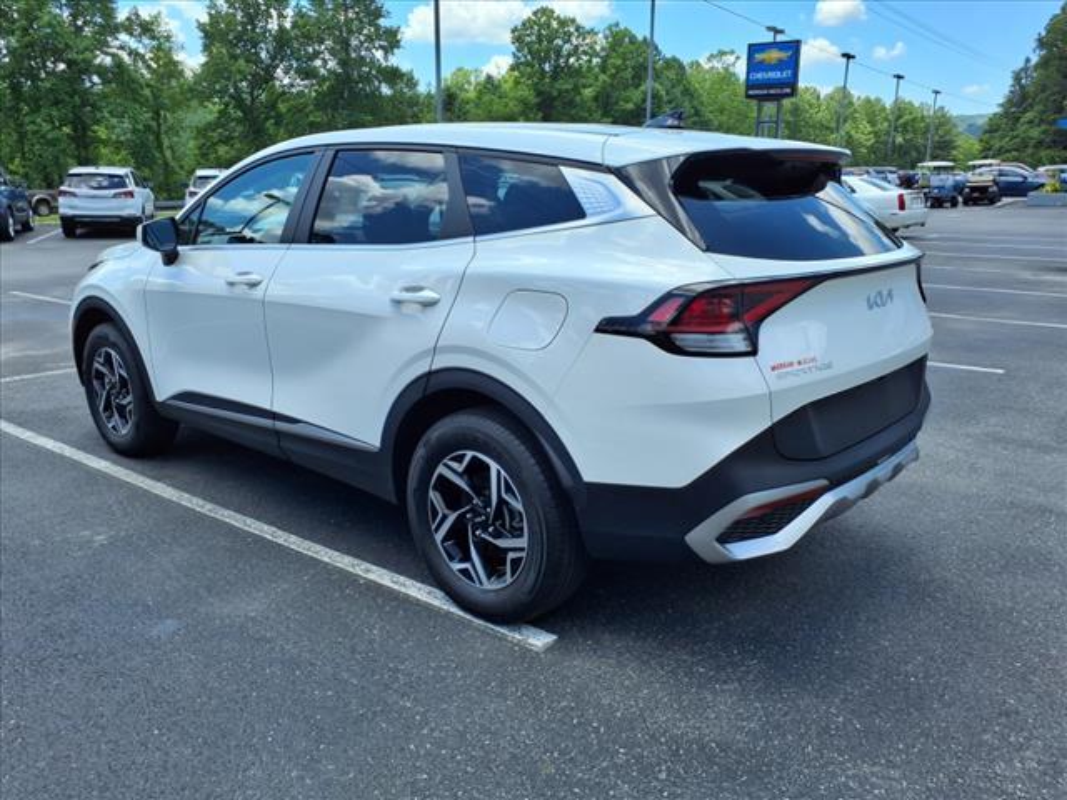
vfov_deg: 51.4
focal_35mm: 27
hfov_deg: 65.3
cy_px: 400
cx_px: 534
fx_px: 832
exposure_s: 1/1250
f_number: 1.9
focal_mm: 3.58
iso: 40
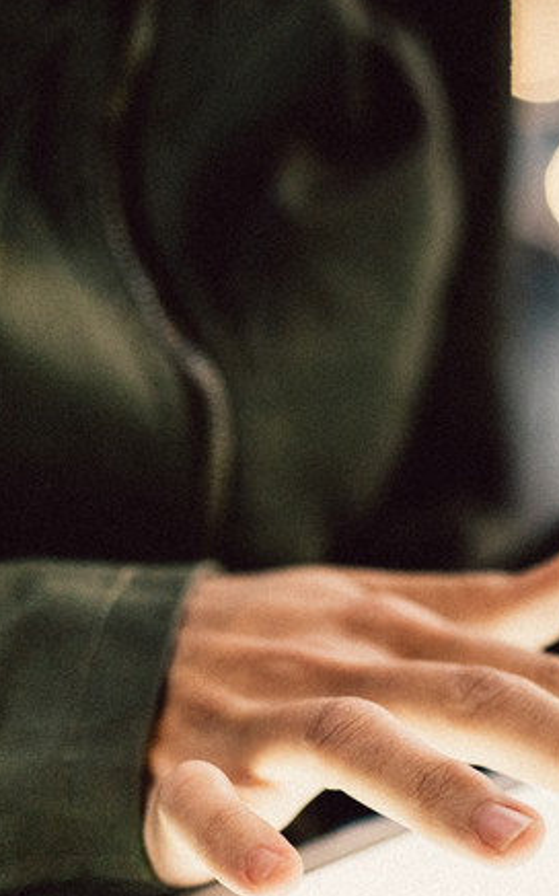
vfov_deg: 17.7
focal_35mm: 117
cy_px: 679
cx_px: 594
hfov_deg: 11.0
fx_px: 2856
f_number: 2.2
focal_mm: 50
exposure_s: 1/200
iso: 800
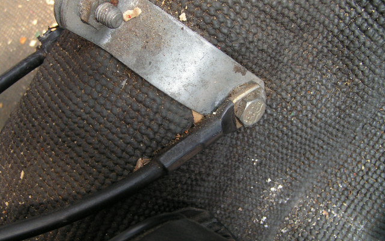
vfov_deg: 25.8
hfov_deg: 40.3
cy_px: 111
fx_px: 525
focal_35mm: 50
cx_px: 192
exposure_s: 1/50
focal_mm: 7.8
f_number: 2.8
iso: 80
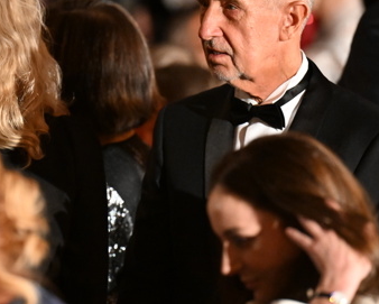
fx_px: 4300
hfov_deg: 5.0
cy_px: 108
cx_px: 94
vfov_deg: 4.0
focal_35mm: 383
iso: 8000
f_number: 3.5
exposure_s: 1/200
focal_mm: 200
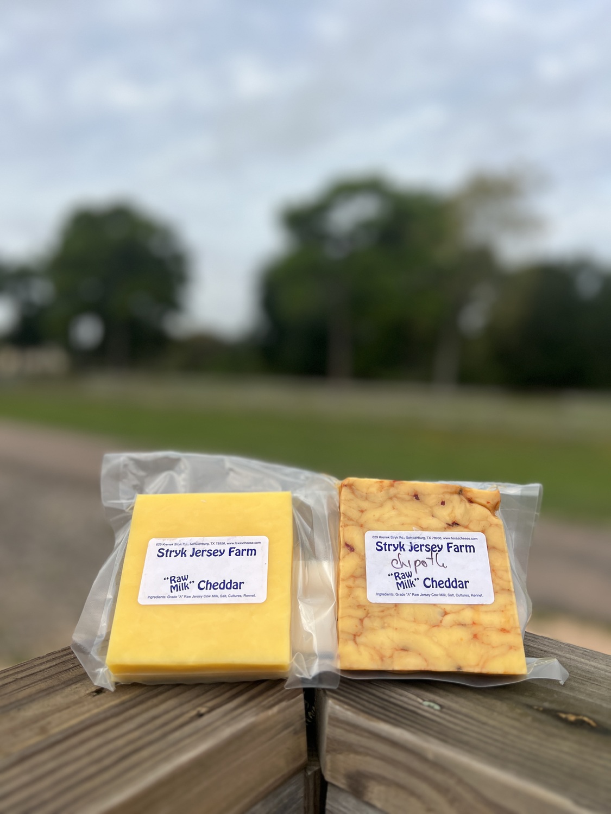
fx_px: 612
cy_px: 407
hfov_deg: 53.1
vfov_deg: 67.3
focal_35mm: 26
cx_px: 306
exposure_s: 1/1698
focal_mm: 5.7
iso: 50
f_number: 1.5
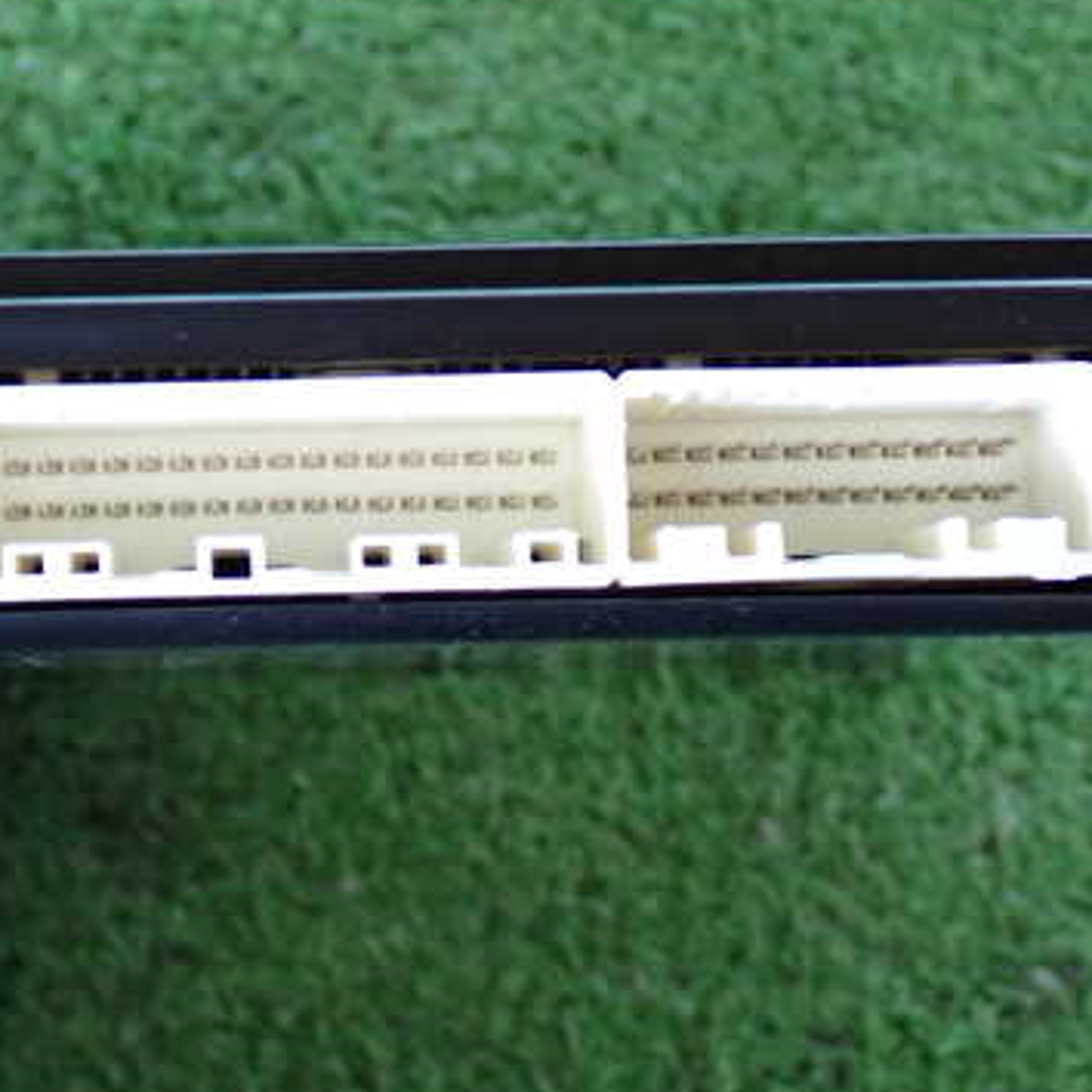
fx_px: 2677
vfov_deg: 23.1
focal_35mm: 75
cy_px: 500
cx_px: 349
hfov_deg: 22.9
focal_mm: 9.01
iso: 800
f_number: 3.2
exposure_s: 1/40
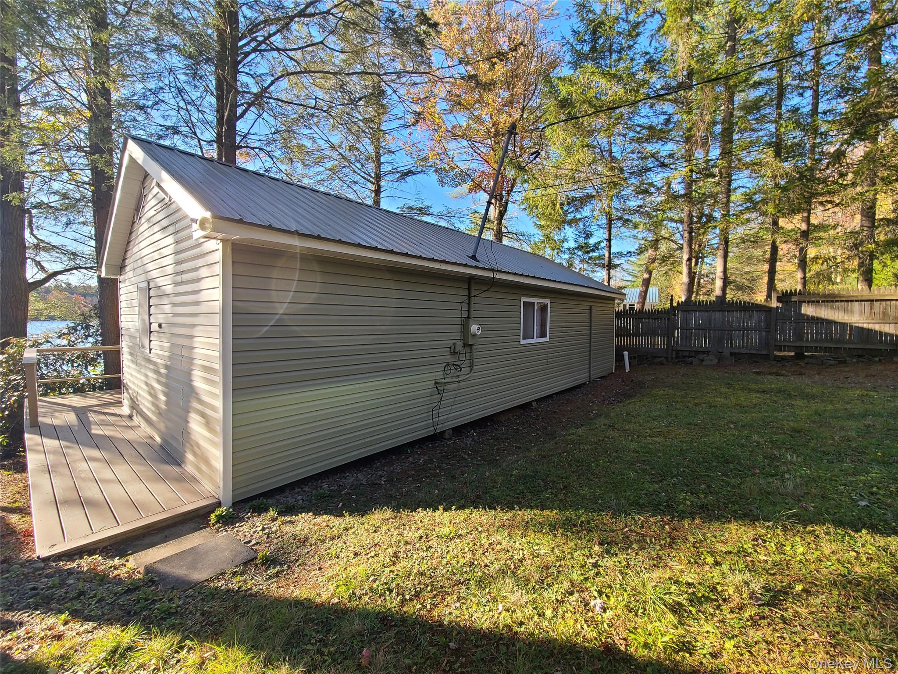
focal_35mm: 13
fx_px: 337
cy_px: 337
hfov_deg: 106.2
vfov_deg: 89.9
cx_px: 449
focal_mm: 2.2
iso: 50
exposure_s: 1/257
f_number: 2.2
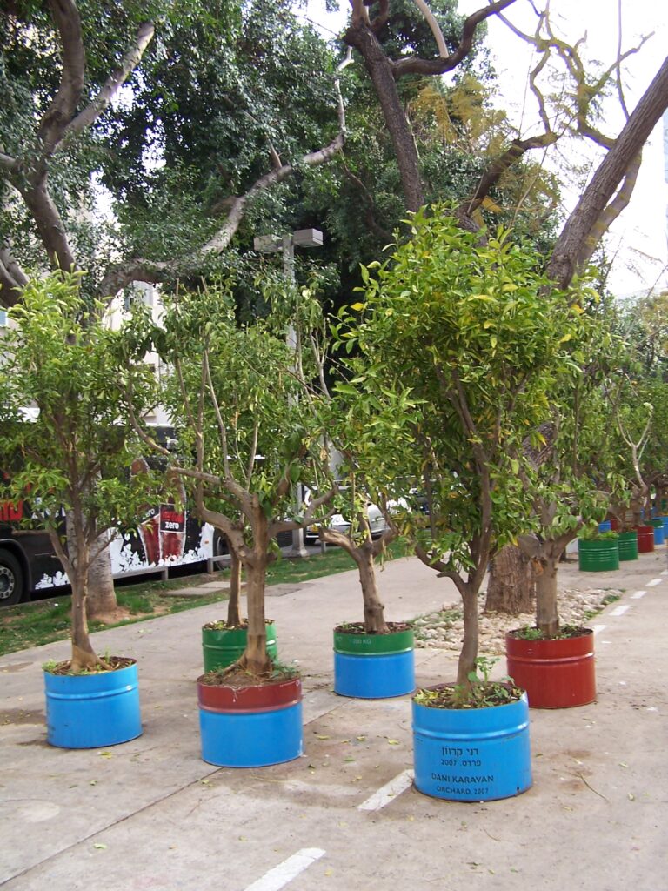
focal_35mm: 38
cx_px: 334
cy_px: 446
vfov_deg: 49.0
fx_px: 978
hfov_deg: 37.7
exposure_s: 1/125
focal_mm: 6.3
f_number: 2.8
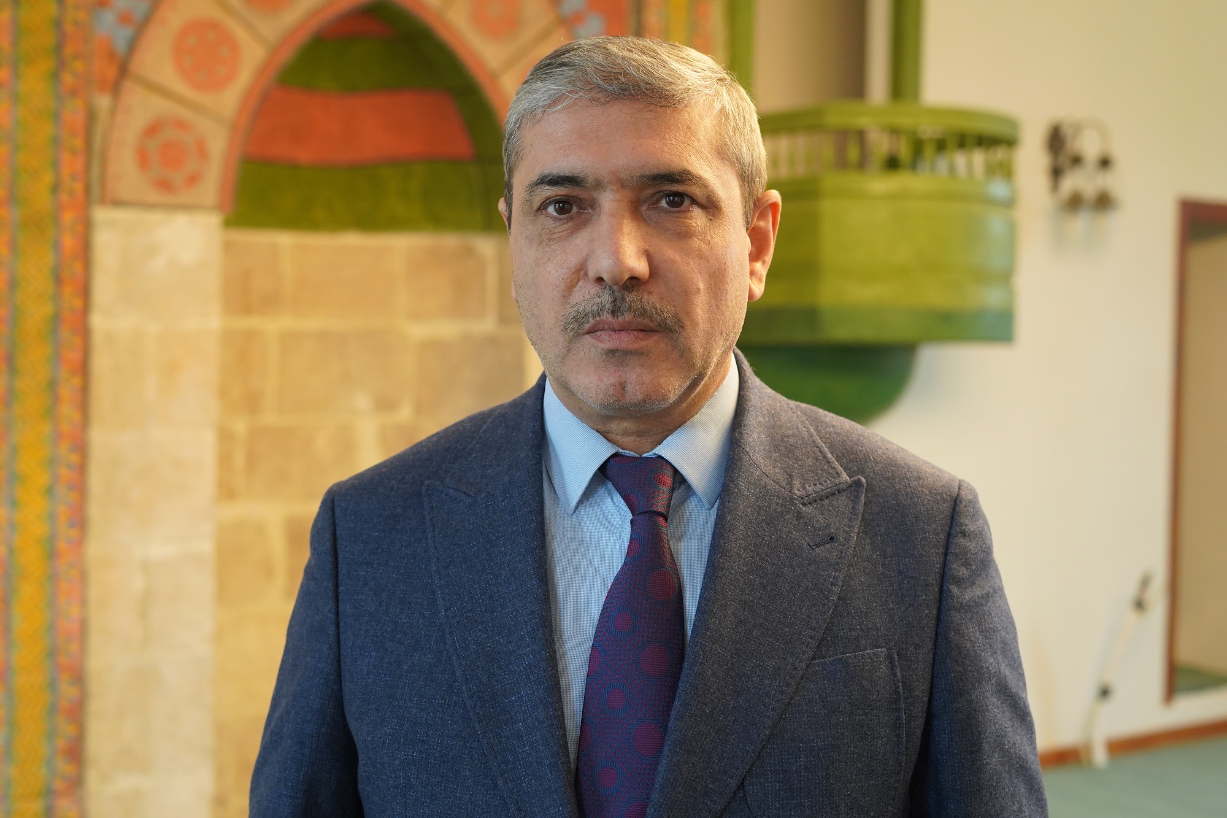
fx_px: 1704
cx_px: 614
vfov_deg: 27.0
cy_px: 409
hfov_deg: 39.6
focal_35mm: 50
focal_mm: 50
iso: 2500
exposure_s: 1/160
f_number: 4
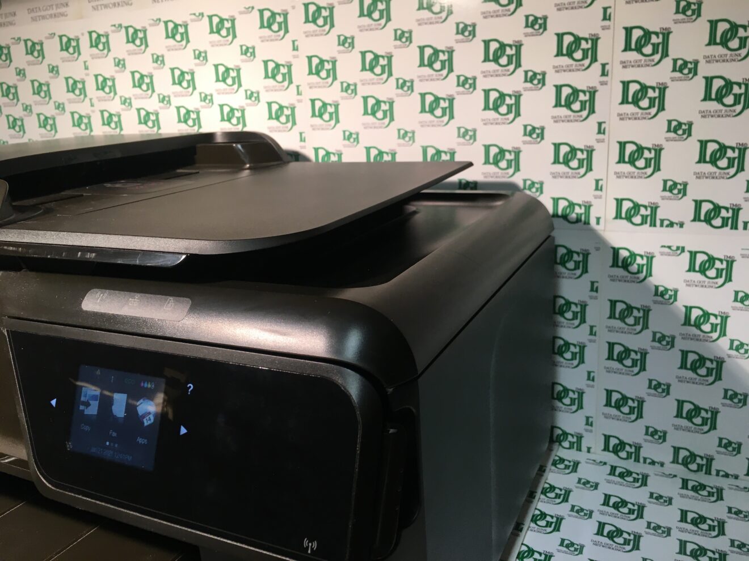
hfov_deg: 61.7
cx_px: 374
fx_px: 627
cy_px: 280
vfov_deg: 48.2
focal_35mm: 29
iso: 25
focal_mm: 4.15
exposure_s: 1/30
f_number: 2.2
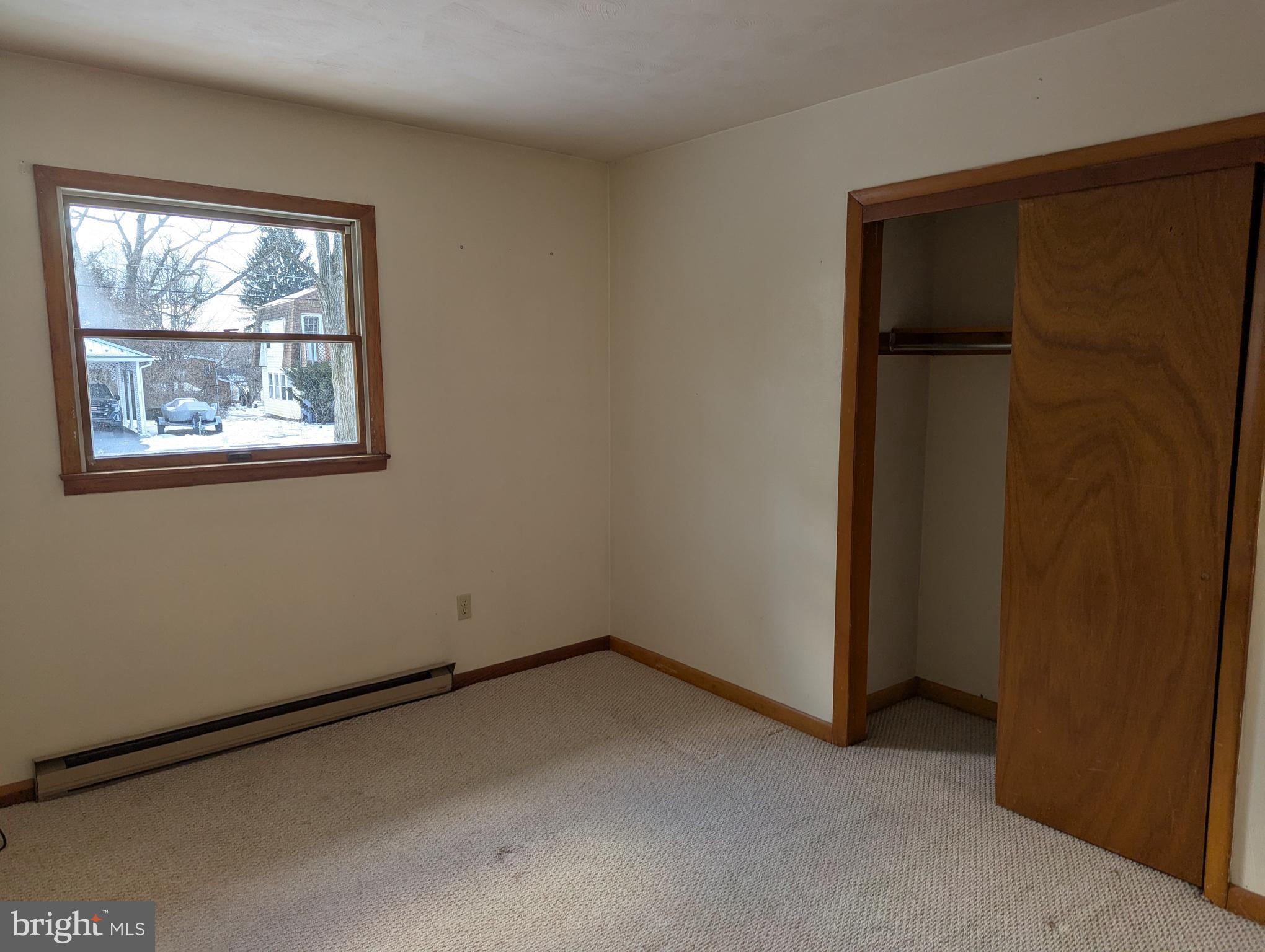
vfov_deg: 56.9
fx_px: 878
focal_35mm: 24
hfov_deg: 71.5
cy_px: 476
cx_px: 632
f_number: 1.85
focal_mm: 6.81
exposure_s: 1/48.8
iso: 44
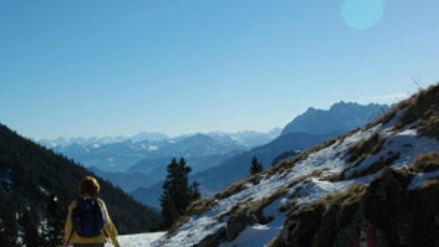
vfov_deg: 20.2
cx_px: 155
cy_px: 193
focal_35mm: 59
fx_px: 687
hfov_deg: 35.2
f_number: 11
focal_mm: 28
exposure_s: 1/500
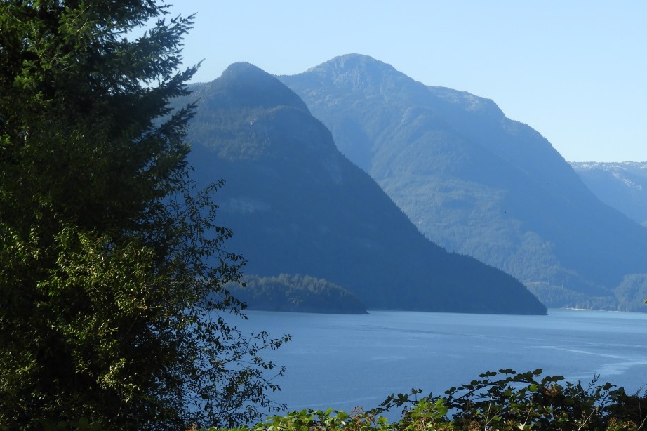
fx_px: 2335
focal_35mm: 130
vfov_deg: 10.5
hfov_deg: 15.7
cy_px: 203
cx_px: 440
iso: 100
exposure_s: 1/400
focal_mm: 14.3
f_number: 4.5
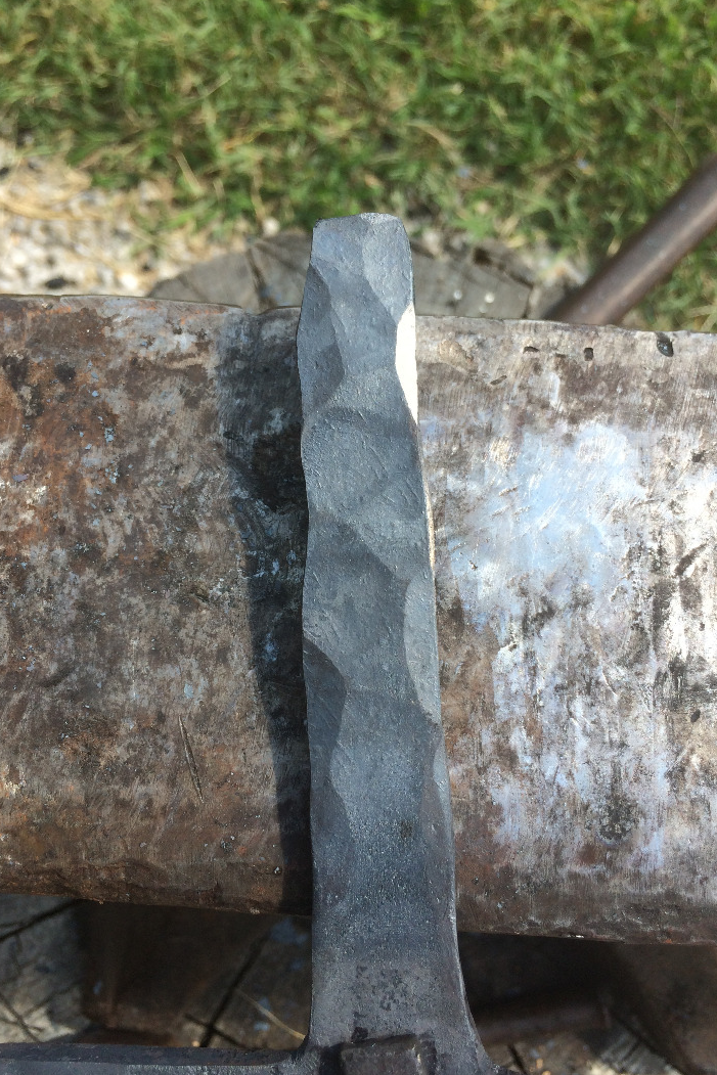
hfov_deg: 42.3
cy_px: 549
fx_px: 926
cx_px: 344
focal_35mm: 31
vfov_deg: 60.3
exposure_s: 1/933
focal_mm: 4.15
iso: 32
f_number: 2.2
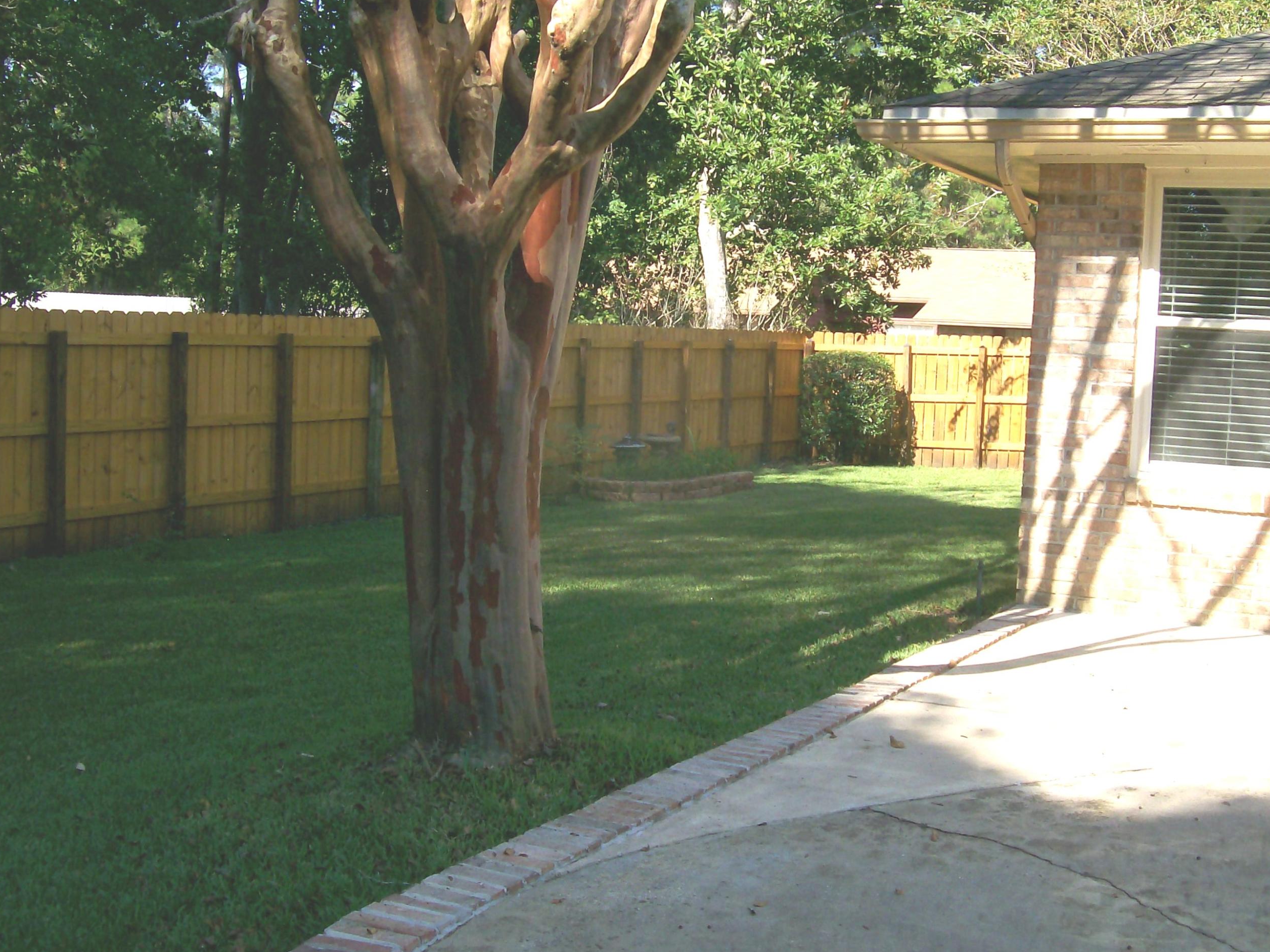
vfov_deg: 33.6
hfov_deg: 43.8
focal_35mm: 43
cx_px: 707
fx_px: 1578
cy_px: 441
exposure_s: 1/269
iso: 80
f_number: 4.8
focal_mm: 6
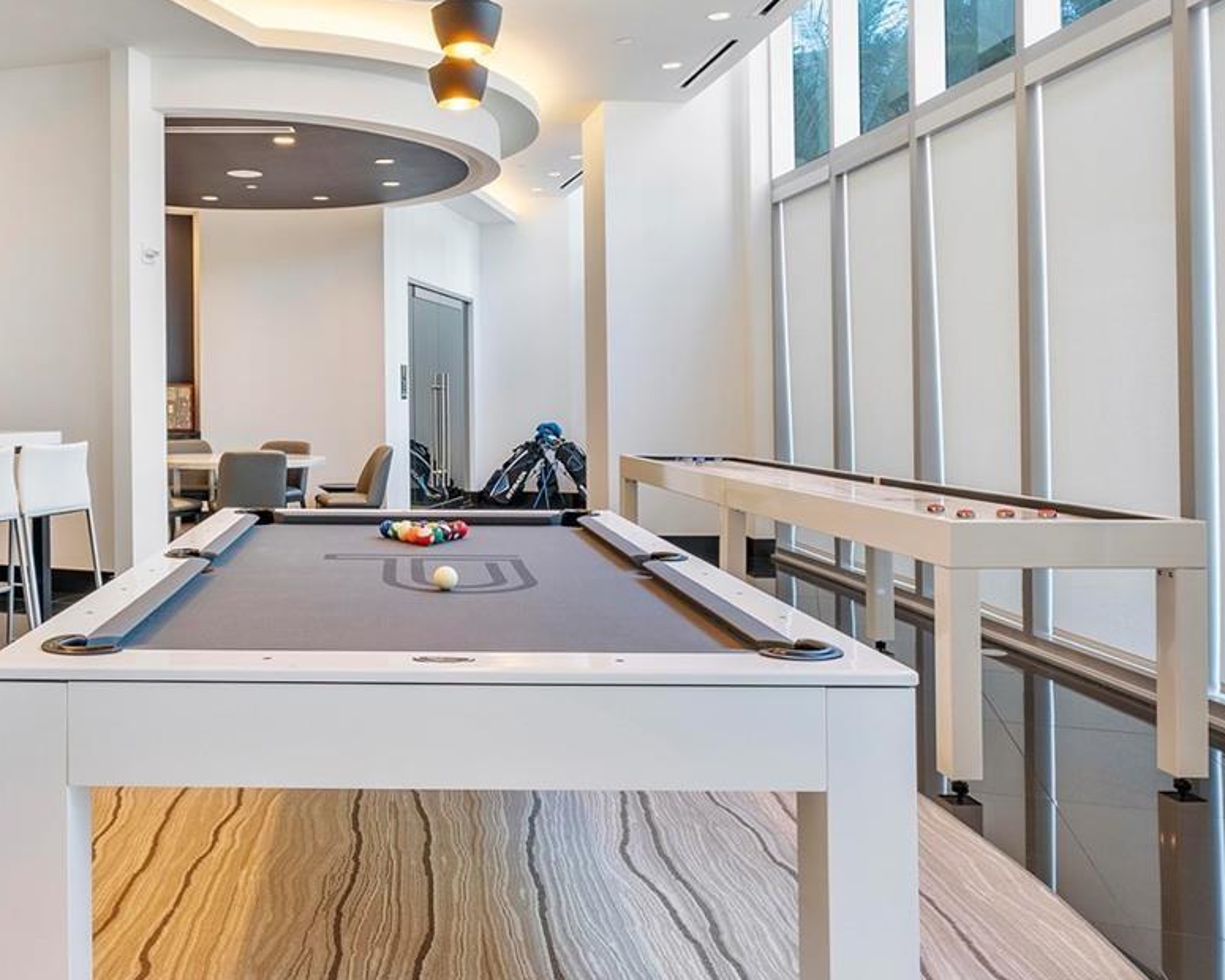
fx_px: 1124
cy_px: 334
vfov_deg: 46.4
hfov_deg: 56.0
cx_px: 414
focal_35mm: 31
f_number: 8
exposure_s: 1/15
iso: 320
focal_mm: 16
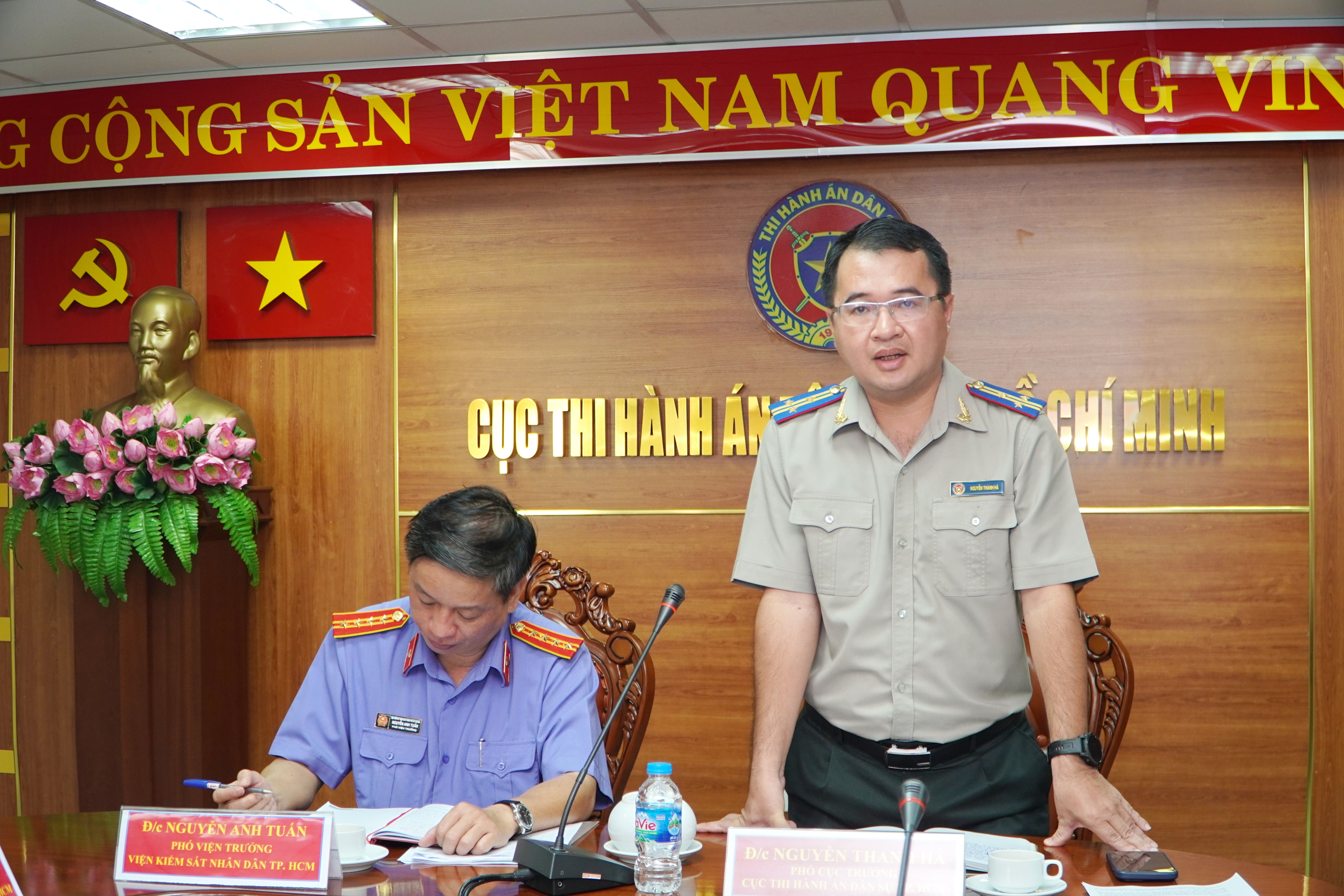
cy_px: 448
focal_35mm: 45
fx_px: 1680
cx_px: 672
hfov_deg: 43.6
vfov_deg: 29.9
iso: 400
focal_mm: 30
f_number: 4
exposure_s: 1/40
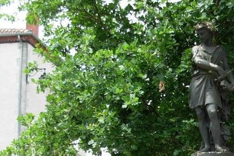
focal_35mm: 81
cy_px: 173
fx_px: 526
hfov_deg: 24.6
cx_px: 195
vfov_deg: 16.3
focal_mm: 6.3
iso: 79
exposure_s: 1/256
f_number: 2.9
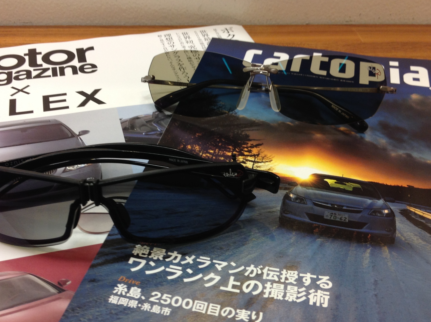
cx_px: 196
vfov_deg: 32.0
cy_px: 191
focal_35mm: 45
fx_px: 559
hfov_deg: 42.1
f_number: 2.4
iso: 50
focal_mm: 4.28
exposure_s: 1/20
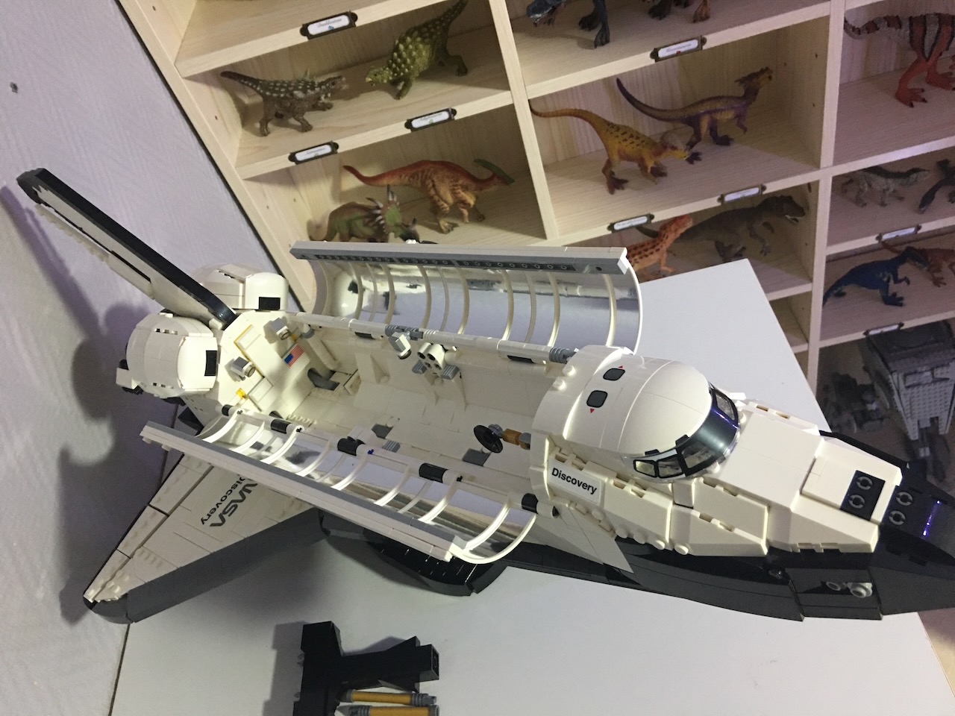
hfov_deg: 61.7
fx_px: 800
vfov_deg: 48.2
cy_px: 358
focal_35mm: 29
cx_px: 478
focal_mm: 4.15
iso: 100
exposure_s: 1/10
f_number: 2.2
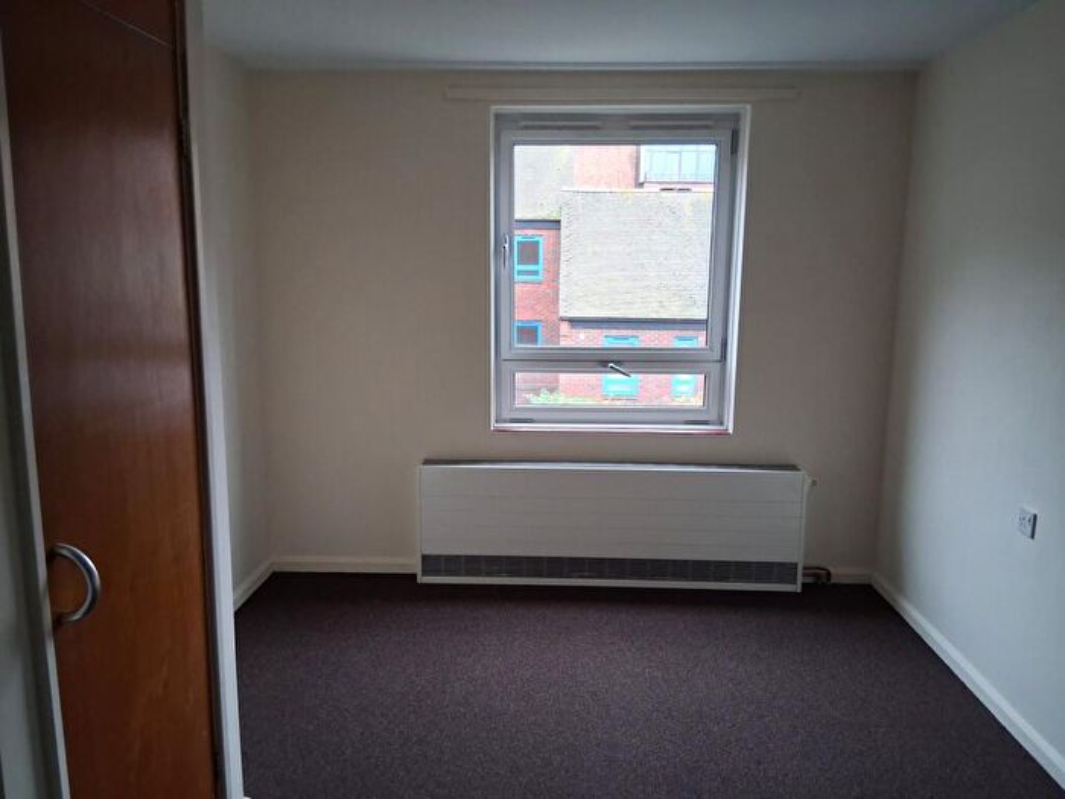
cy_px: 400
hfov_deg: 67.3
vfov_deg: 53.1
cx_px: 532
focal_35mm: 26
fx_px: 800
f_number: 1.8
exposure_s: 1/60
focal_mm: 3.98
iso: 500
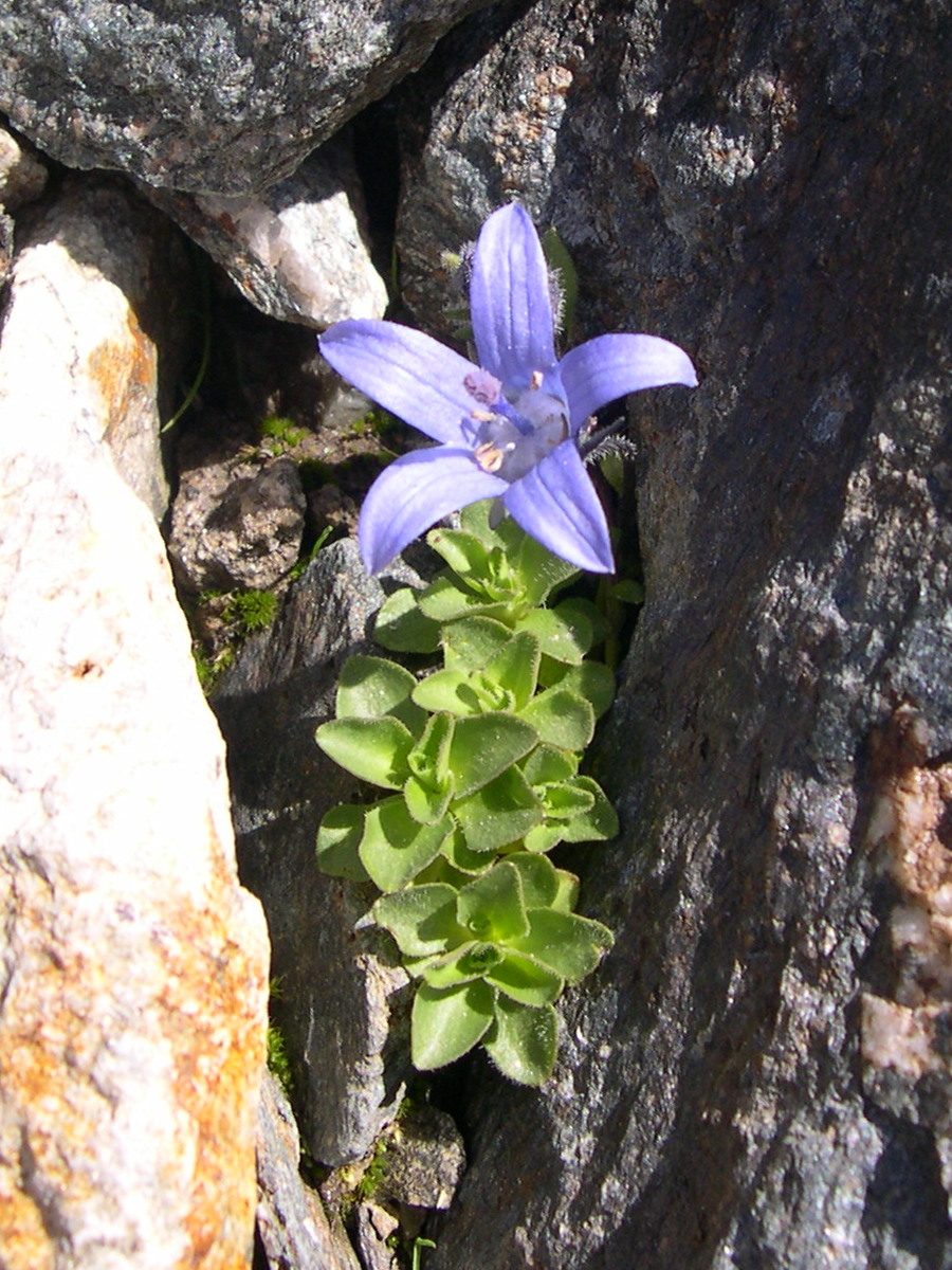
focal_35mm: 38
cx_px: 476
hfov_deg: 37.7
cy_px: 635
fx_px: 1393
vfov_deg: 49.0
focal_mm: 8
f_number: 7.6
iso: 100
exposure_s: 1/141
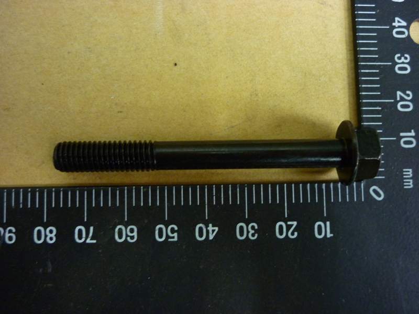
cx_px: 210
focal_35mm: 33
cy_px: 157
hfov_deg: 55.4
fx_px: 399
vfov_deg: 42.9
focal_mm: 5.5
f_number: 2.8
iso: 400
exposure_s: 1/8
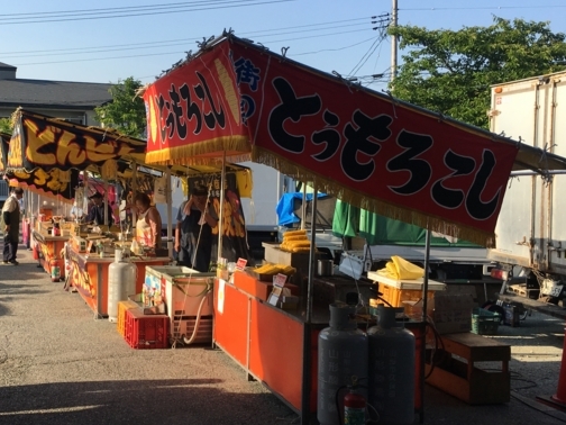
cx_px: 186
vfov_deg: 31.5
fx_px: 752
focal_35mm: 46
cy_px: 189
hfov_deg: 40.7
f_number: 2.2
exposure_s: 1/1054
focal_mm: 4.15
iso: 25
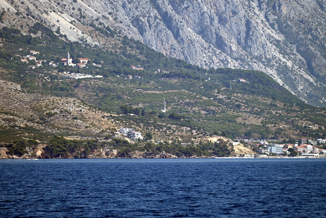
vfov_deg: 4.6
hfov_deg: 6.9
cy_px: 109
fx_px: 2717
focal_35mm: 300
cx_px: 163
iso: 100
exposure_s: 1/640
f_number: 5.6
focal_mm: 300
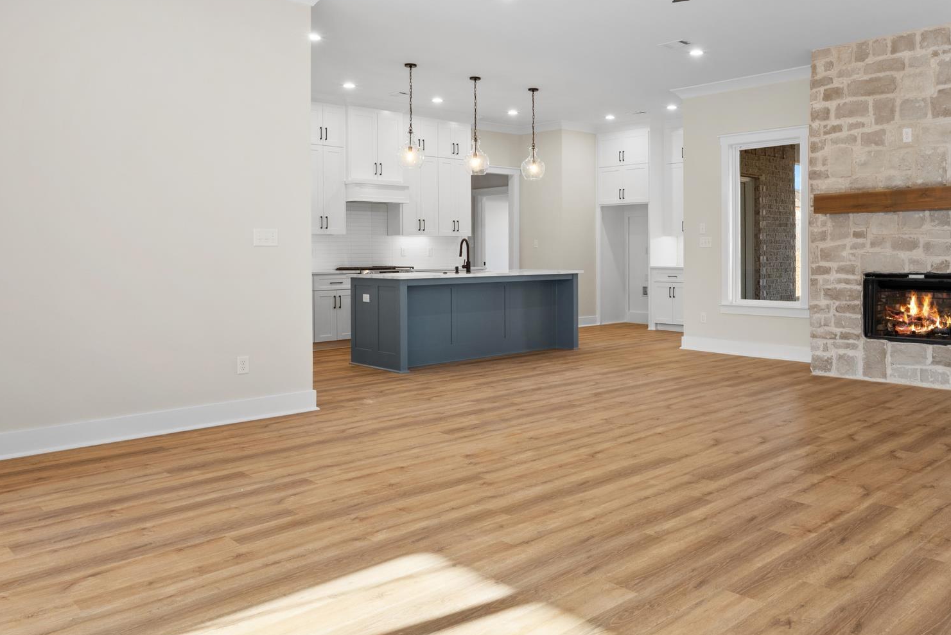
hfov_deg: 63.3
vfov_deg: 45.4
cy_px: 270
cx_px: 606
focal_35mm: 29
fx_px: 756
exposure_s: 1/6
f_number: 9
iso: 200
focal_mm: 11.3
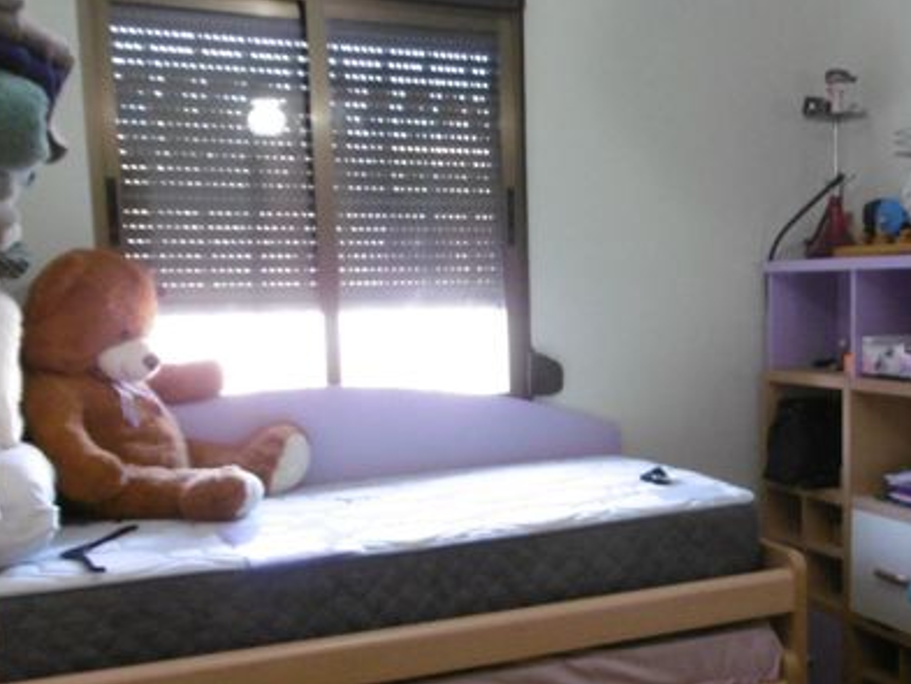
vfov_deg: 33.4
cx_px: 641
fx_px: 1132
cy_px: 445
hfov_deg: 42.9
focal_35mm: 43
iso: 400
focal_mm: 4.3
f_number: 3.1
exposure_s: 1/10
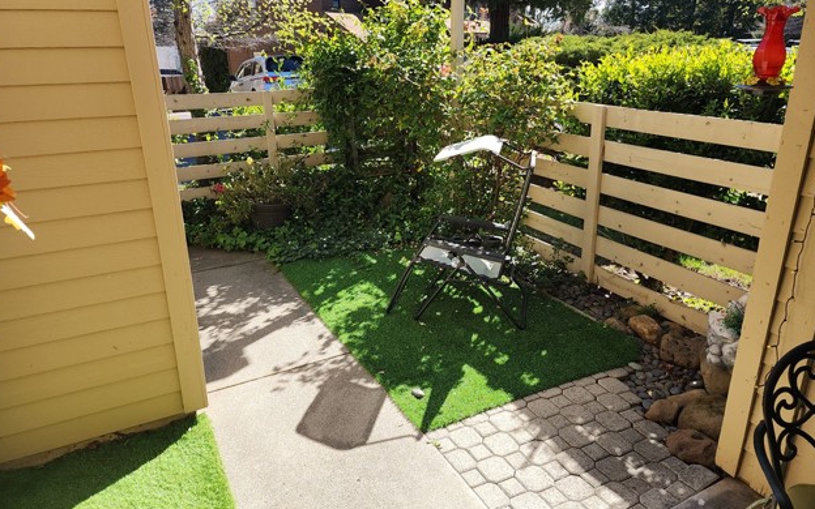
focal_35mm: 25
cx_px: 401
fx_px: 555
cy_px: 239
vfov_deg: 49.2
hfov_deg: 72.5
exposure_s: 1/337
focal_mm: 6.4
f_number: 1.8
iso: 12
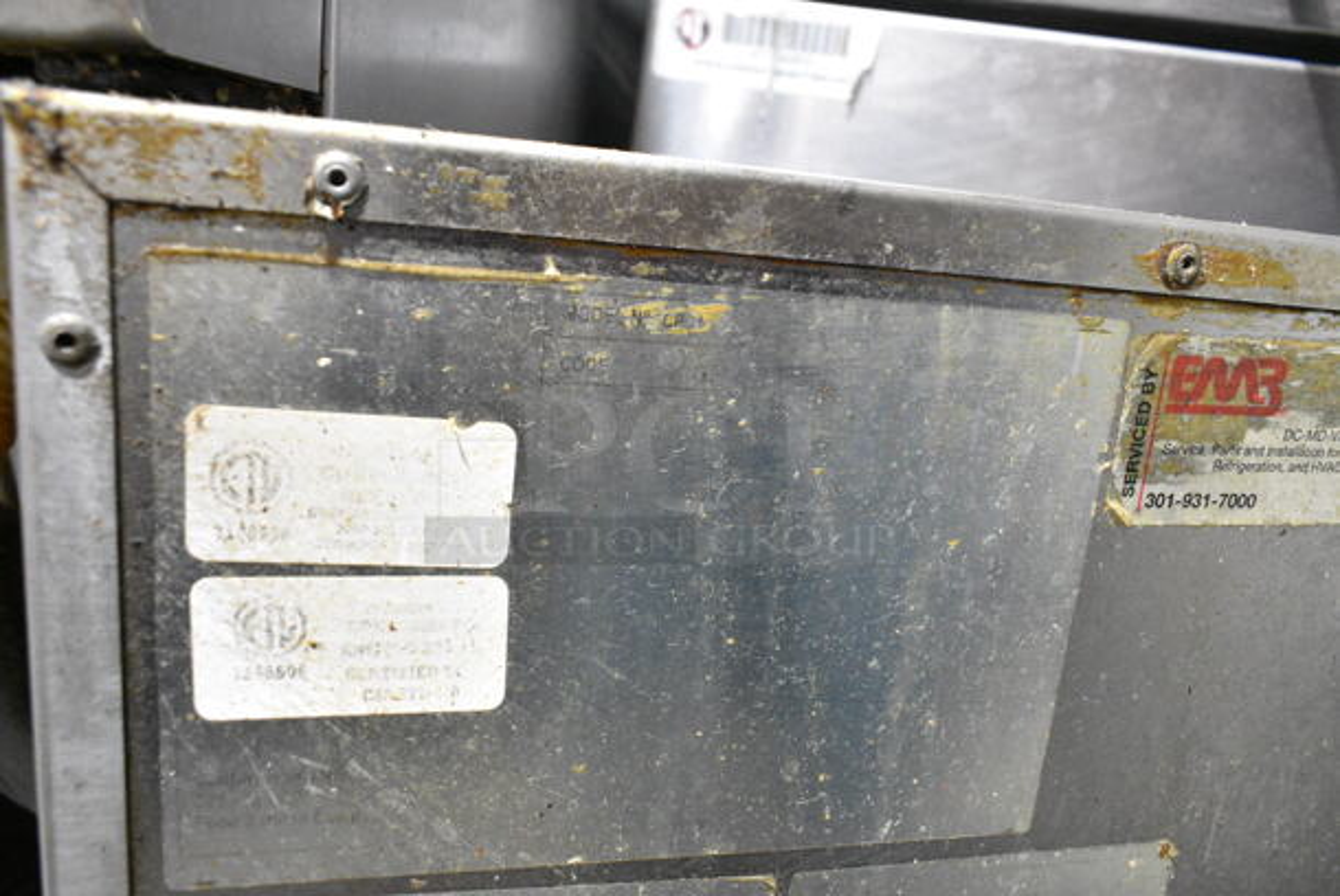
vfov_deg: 48.0
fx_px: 1006
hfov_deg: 67.3
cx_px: 670
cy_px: 448
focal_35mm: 27
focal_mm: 18
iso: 6400
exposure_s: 1/125
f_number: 5.6
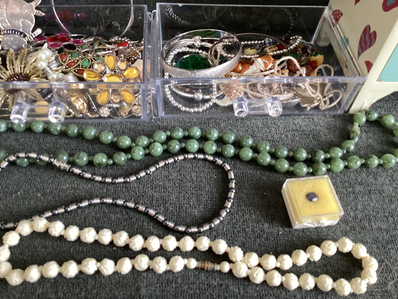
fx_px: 356
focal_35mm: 31
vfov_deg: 45.4
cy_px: 150
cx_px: 199
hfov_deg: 58.3
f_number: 2.4
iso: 250
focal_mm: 3.3
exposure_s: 1/60
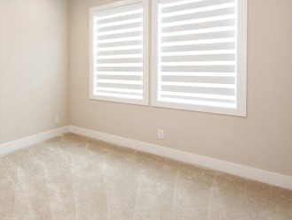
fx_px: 220
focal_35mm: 26
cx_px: 43
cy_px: 75
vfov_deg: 52.2
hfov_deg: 59.7
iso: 720
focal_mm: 14
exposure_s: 1/125
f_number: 5.6
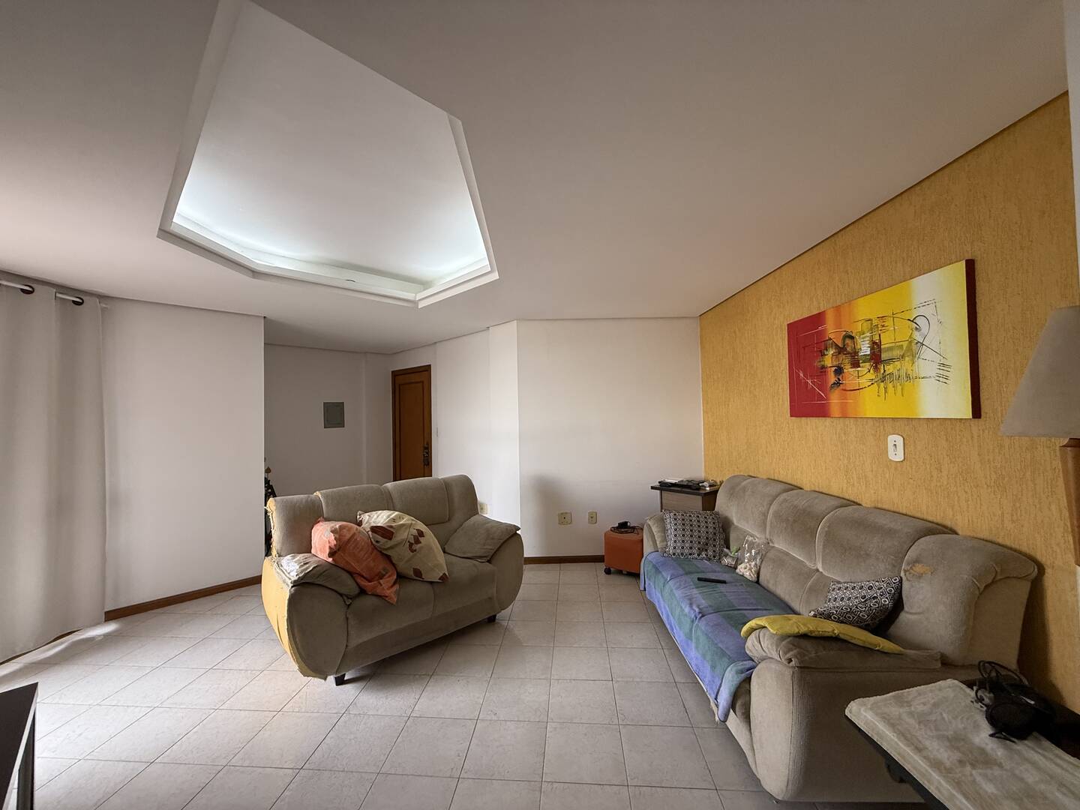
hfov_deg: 102.1
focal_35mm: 14
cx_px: 540
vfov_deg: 85.7
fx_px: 437
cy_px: 405
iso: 160
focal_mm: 2.22
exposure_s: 1/99
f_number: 2.2
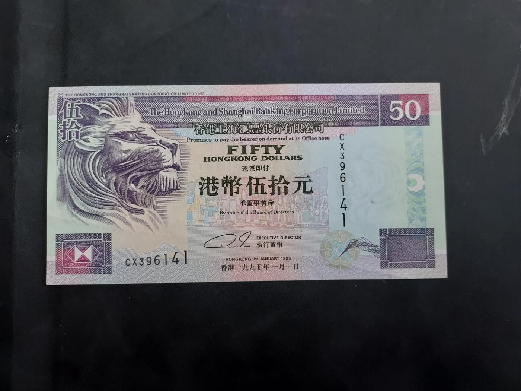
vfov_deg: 56.8
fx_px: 361
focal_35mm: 24
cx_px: 260
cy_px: 196
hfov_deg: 71.6
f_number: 1.8
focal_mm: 4.6
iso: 125
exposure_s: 1/60
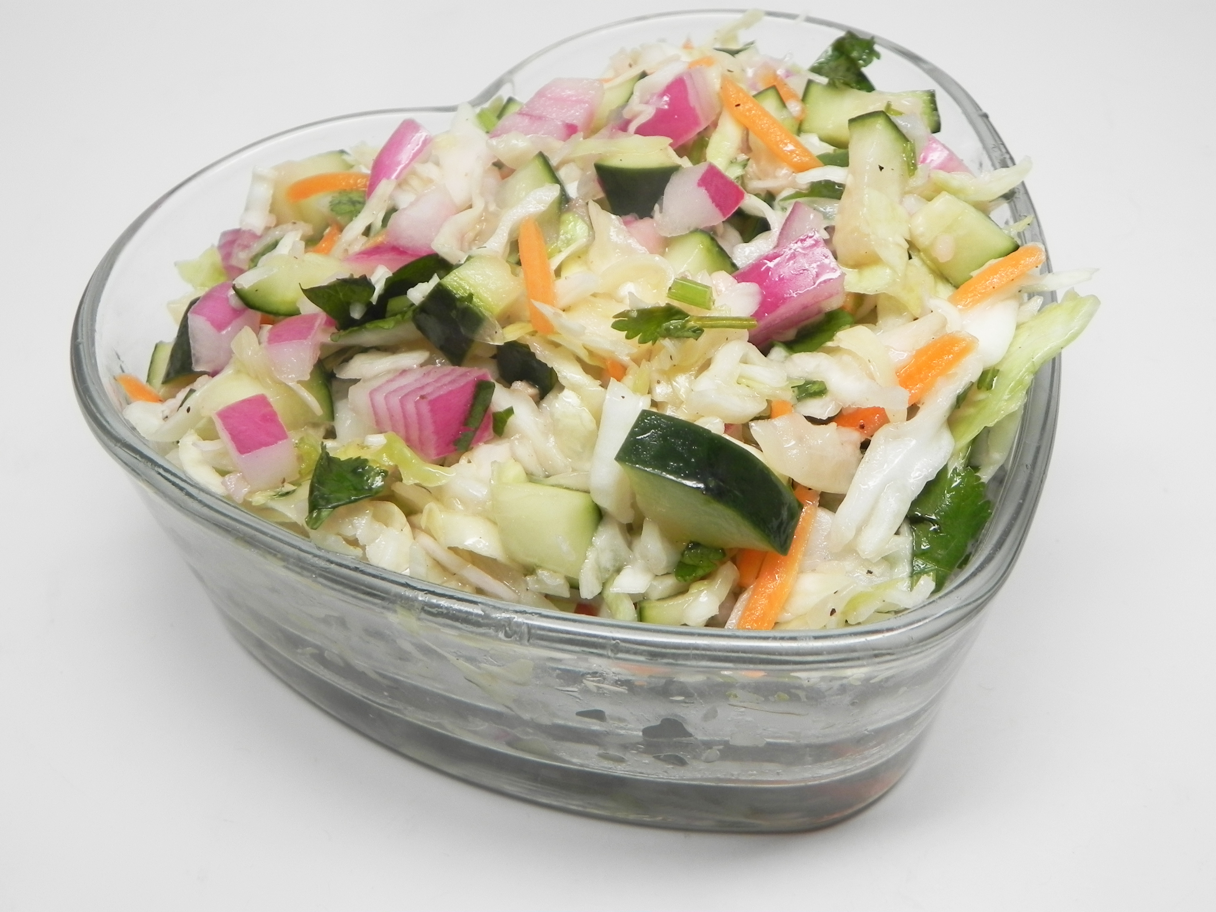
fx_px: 1159
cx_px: 608
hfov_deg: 55.4
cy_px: 456
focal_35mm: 33
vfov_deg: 42.9
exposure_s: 1/50.5
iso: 160
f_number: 2.8
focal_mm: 5.9
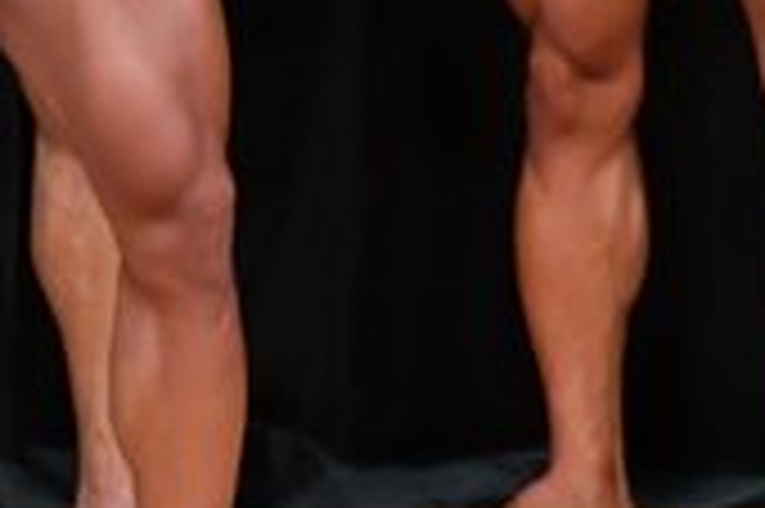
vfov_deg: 1.1
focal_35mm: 1297
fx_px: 27534
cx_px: -601
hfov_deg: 1.6
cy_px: -216
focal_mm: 190
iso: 5000
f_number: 5.6
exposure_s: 1/400
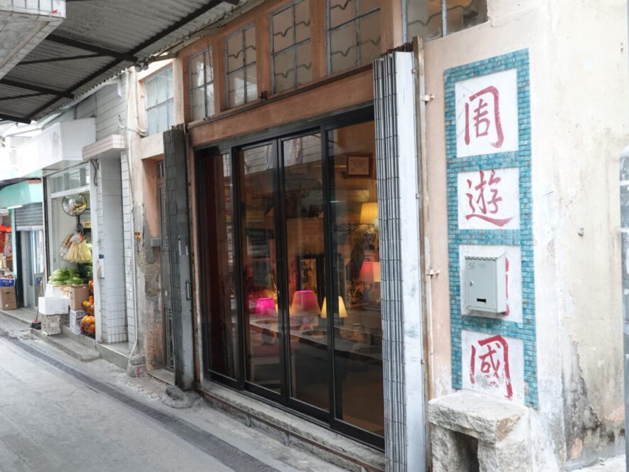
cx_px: 268
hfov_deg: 47.7
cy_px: 232
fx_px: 709
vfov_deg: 36.8
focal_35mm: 39
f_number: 3.5
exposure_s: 1/20
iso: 800
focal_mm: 13.03
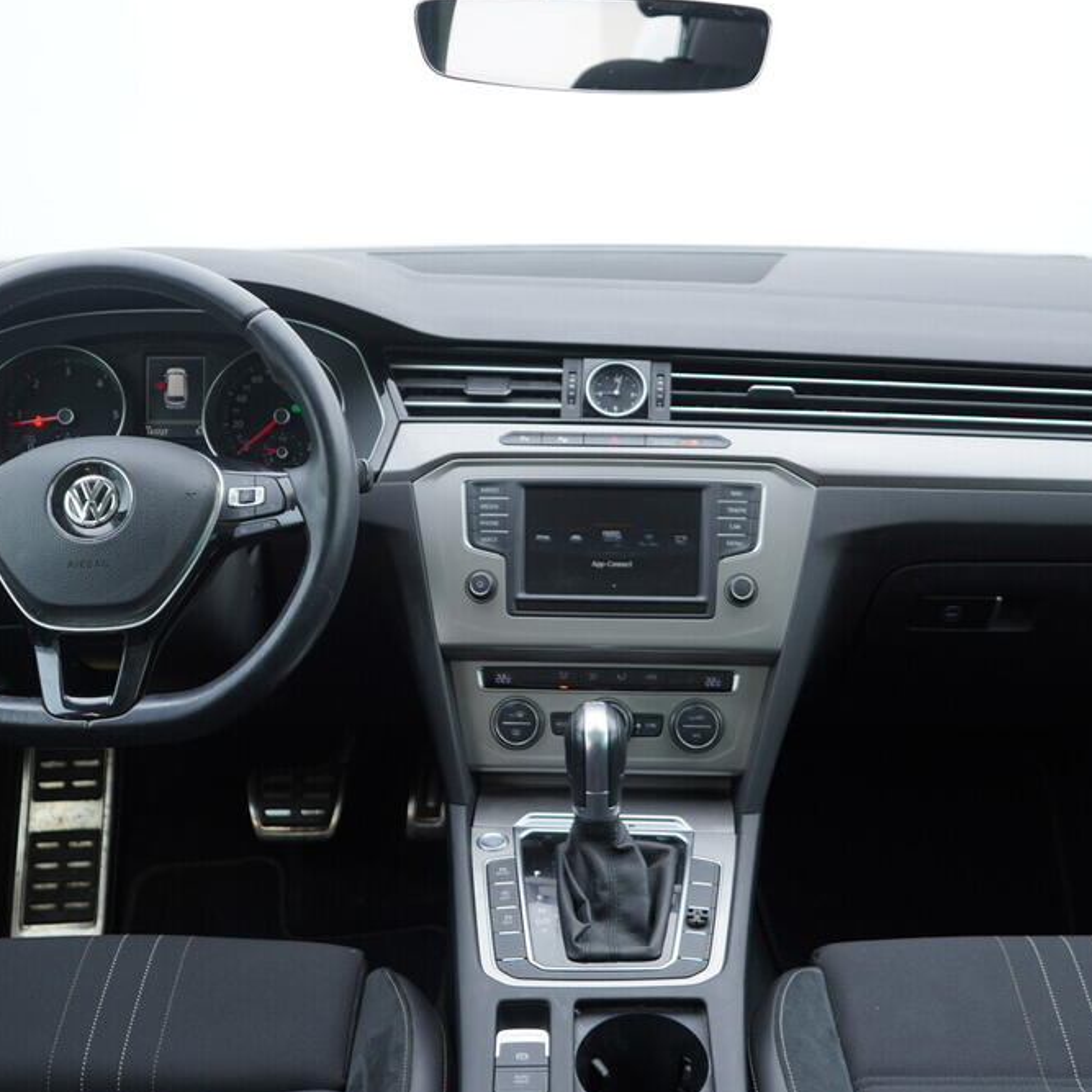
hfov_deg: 36.0
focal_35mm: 47
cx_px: 591
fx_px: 1677
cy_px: 549
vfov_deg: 36.1
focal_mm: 24
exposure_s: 1/40
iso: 125
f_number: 2.8
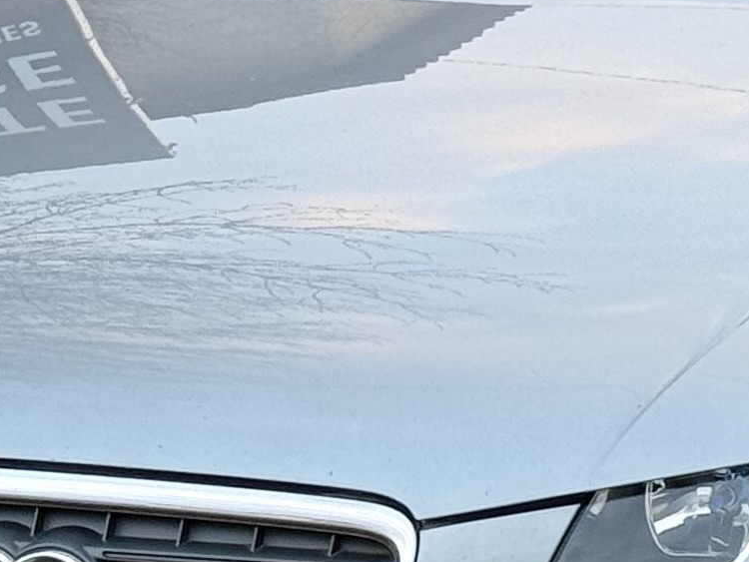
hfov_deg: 7.7
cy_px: -71
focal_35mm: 258
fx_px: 5584
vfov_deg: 5.7
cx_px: 213
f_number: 1.78
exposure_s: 1/121
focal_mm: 6.76
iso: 64
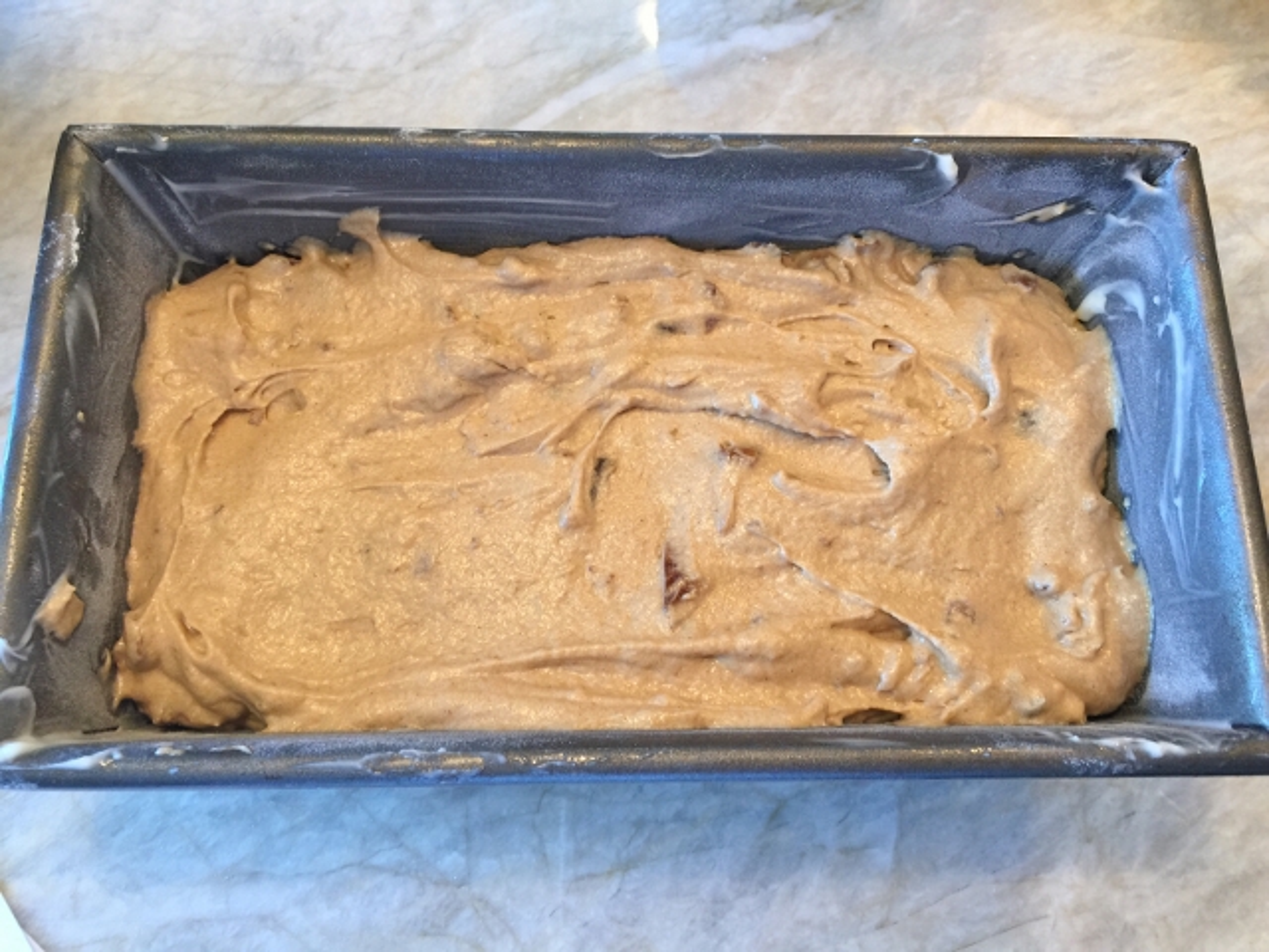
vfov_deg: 48.2
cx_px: 634
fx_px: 1063
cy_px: 476
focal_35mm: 29
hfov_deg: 61.7
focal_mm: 4.15
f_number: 2.2
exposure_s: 1/15
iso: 32
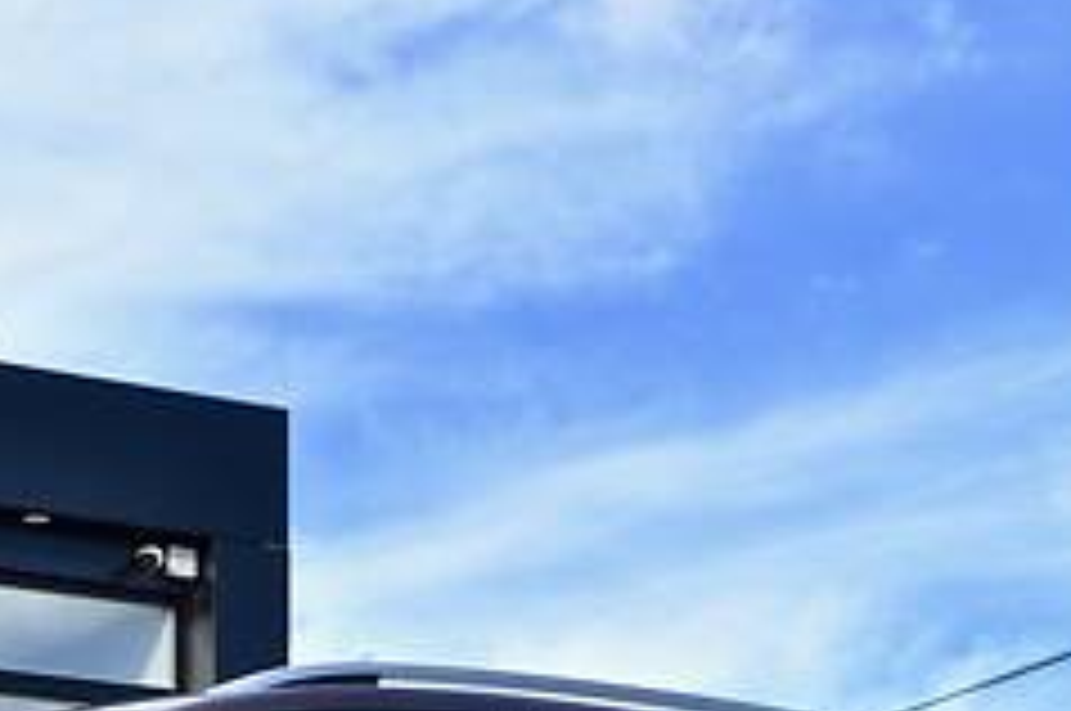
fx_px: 3001
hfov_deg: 19.9
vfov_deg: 12.8
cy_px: 1078
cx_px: 126
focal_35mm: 101
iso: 100
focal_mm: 20
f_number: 7.1
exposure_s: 1/200
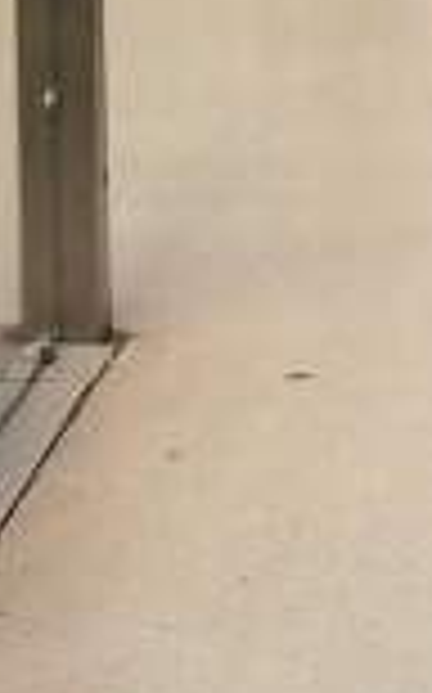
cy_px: -900
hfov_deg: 6.4
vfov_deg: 9.3
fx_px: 3850
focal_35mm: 204
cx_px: 68
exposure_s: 1/376
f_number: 2.2
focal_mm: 4.15
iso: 32
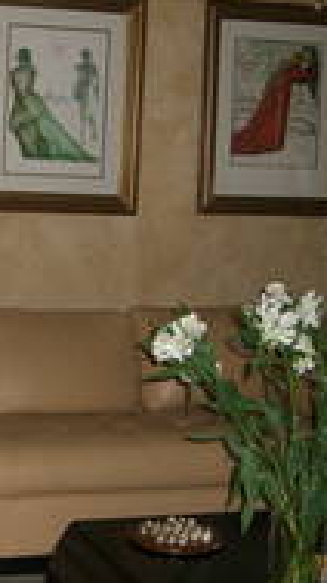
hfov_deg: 14.6
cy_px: 339
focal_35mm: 79
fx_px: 1220
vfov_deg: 26.8
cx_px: -93
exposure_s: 1/60
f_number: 2.7
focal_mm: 6.2
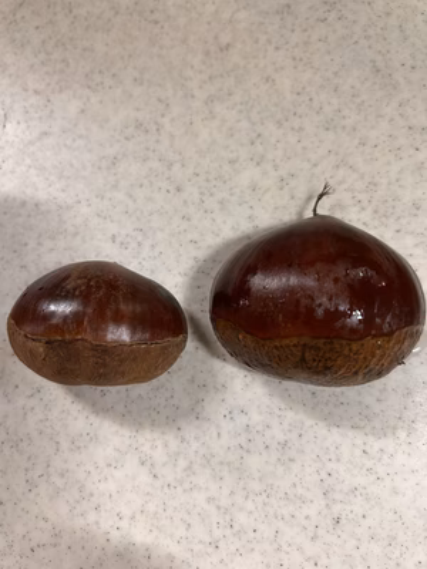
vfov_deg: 67.3
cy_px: 284
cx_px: 214
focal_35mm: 26
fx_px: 428
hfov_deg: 53.1
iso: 160
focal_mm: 5.7
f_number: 1.5
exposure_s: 1/50
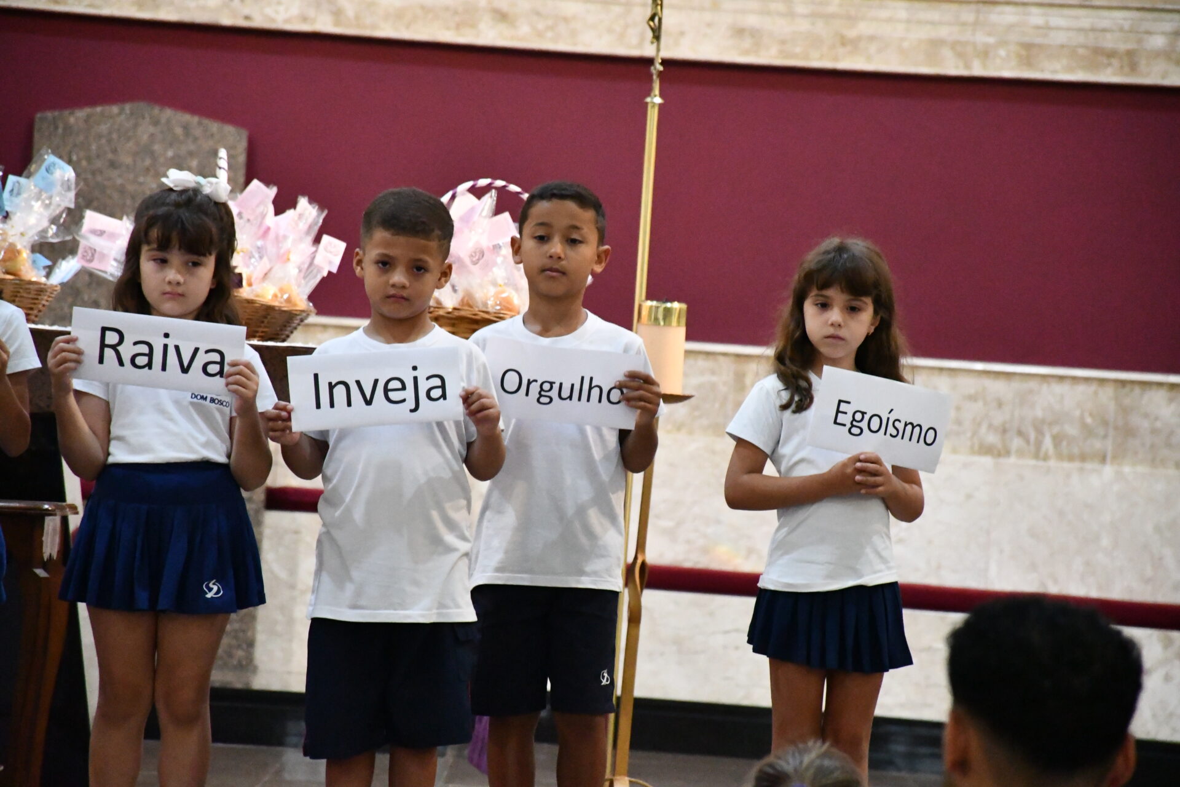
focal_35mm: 210
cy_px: 394
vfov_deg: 6.5
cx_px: 590
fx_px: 6883
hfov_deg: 9.8
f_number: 5.6
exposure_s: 1/200
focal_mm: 140
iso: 12800
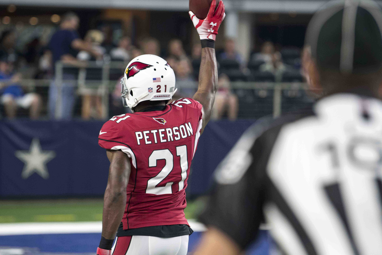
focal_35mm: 248
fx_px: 2626
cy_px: 128
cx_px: 191
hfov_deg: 8.3
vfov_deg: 5.6
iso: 3200
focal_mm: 165
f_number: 3.2
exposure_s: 1/1600
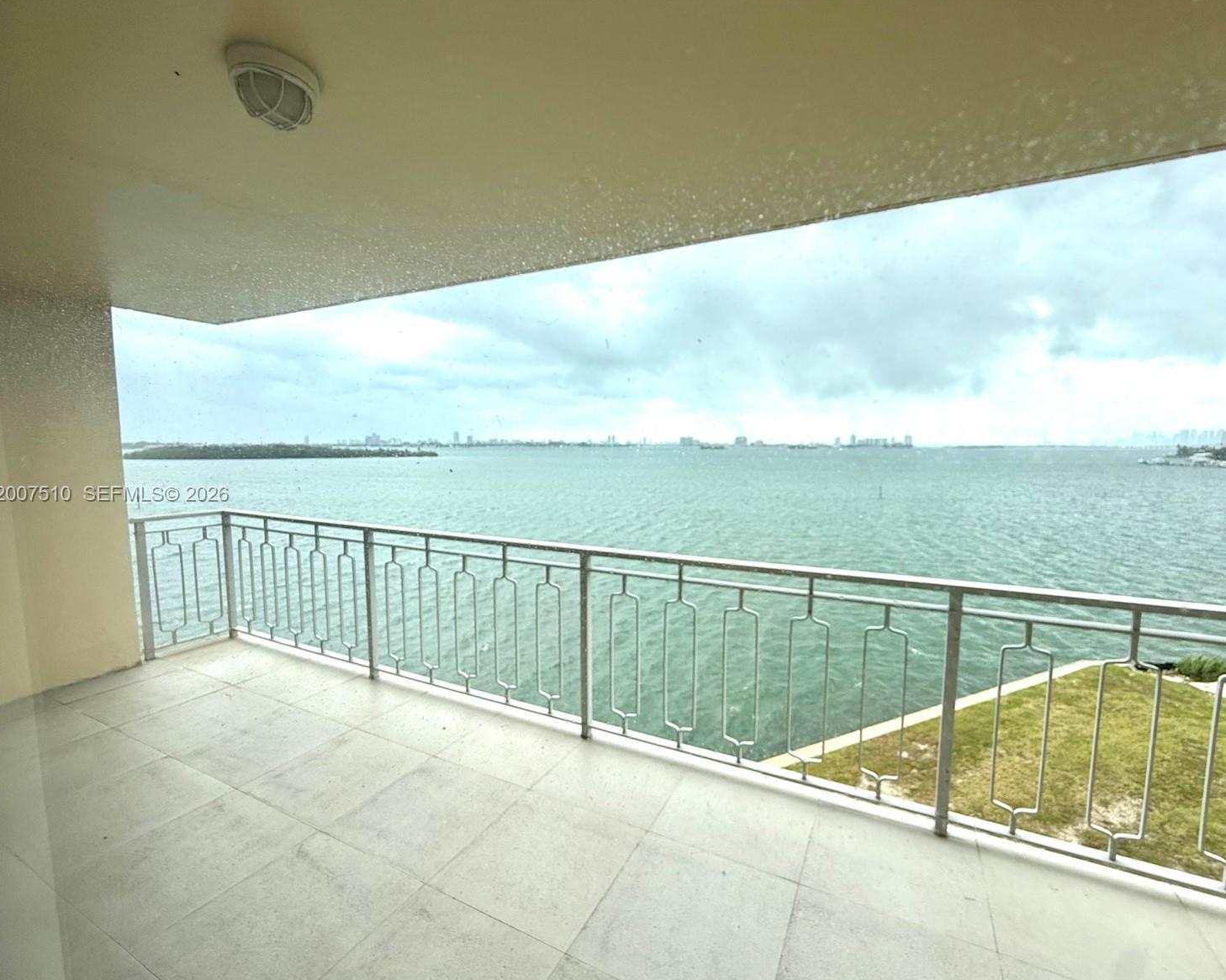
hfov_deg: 96.7
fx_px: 544
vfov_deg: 84.0
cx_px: 639
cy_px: 495
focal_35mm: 15
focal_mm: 2.22
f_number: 2.2
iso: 50
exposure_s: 1/901
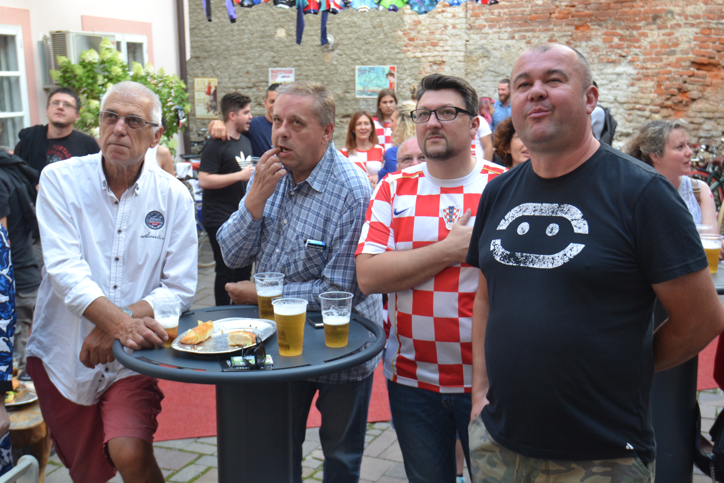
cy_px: 242
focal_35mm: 39
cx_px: 362
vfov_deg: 34.2
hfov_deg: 49.6
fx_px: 784
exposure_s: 1/50
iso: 400
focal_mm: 26
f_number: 4
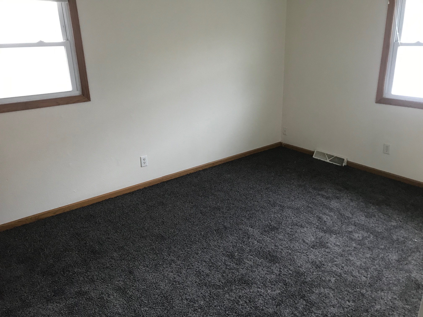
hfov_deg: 63.4
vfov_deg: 49.7
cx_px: 212
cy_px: 158
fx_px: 342
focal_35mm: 28
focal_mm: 3.99
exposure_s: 1/24
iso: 40
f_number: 1.8
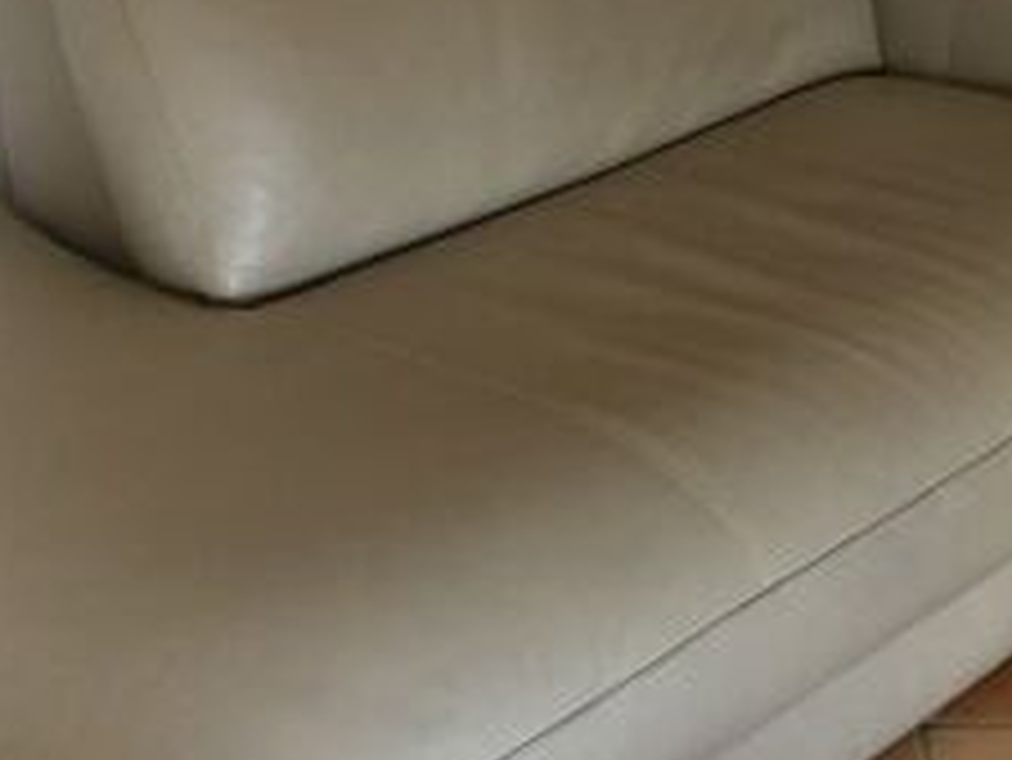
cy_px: 454
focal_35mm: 66
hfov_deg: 29.4
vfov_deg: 22.2
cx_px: 481
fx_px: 1931
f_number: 2.4
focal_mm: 3.3
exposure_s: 1/33
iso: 125
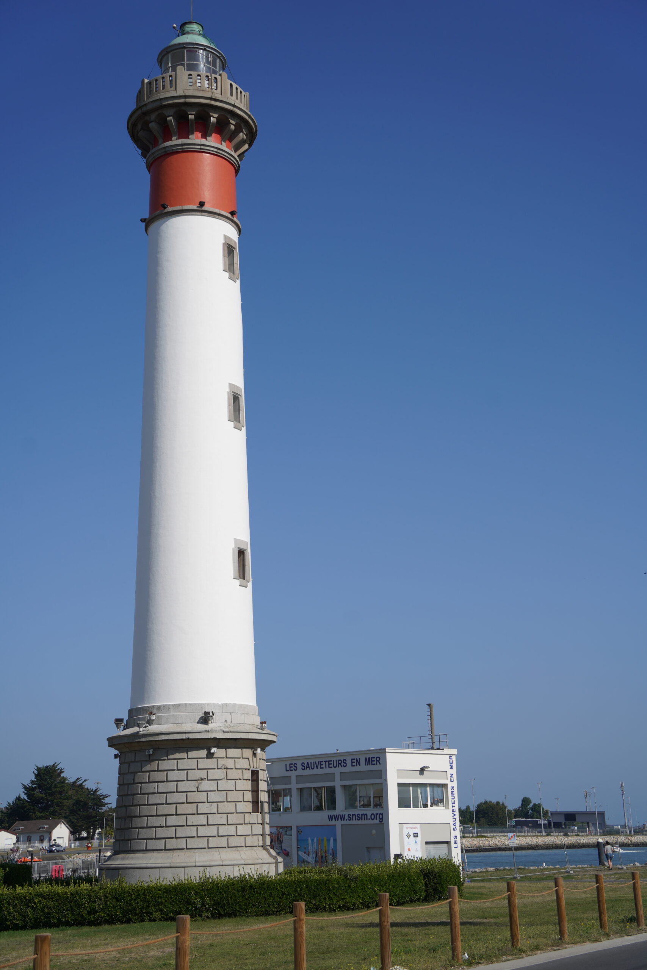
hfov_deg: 27.5
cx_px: 324
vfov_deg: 40.3
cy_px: 485
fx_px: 1321
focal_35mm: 49
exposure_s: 1/1250
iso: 100
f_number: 5
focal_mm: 49
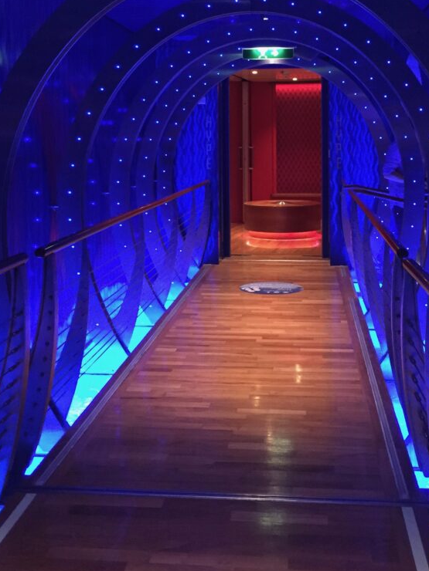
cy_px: 174
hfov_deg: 30.9
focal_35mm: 47
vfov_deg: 39.8
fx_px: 777
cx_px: 219
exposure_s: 1/15
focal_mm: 4.15
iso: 250
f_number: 2.2
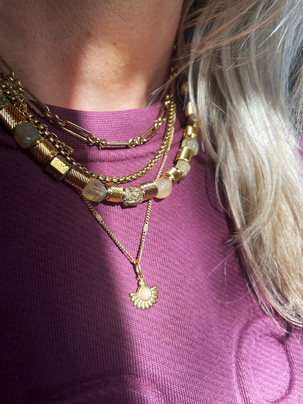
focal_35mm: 26
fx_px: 303
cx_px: 152
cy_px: 202
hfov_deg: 53.1
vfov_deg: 67.3
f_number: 1.6
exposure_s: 1/121
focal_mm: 4.2
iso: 32
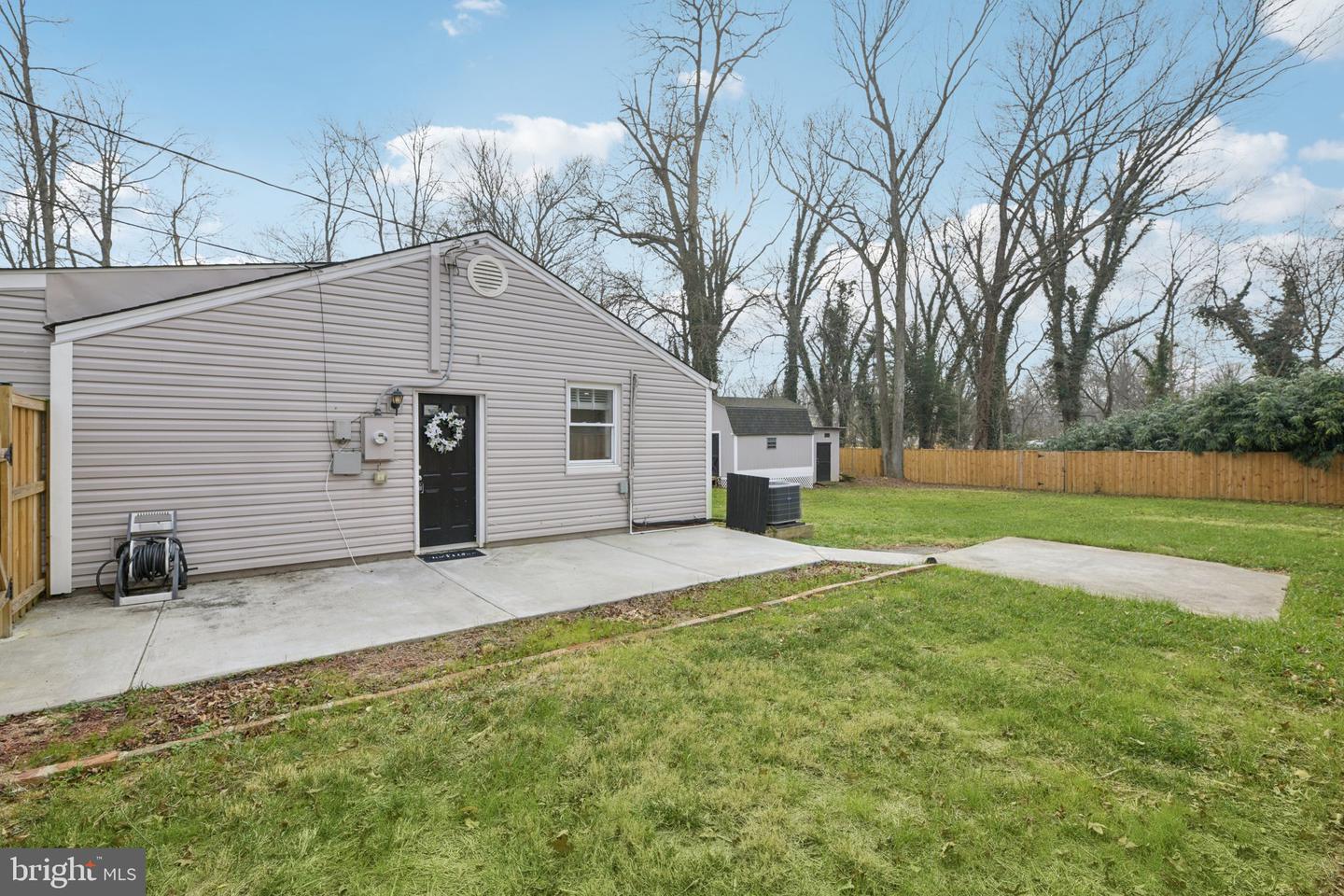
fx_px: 597
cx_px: 672
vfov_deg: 73.7
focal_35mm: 16
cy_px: 448
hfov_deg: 96.7
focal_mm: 16
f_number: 8
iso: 100
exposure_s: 1/125
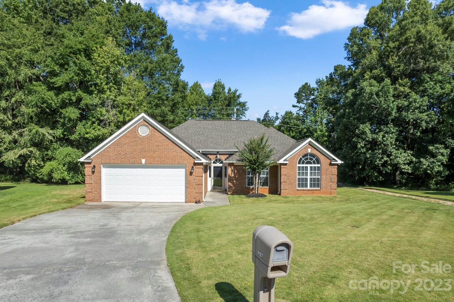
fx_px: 277
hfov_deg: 78.6
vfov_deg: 57.2
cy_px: 151
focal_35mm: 22
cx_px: 227
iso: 100
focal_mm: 8.38
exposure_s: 1/1600
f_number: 2.8
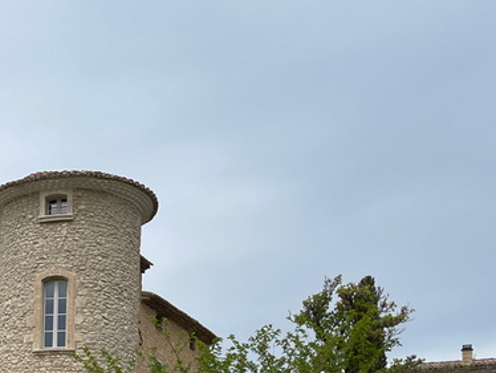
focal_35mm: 70
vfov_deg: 19.9
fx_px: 1004
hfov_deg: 26.6
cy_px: 429
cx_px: 27
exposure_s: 1/7937
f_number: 1.6
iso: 50
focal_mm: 5.1
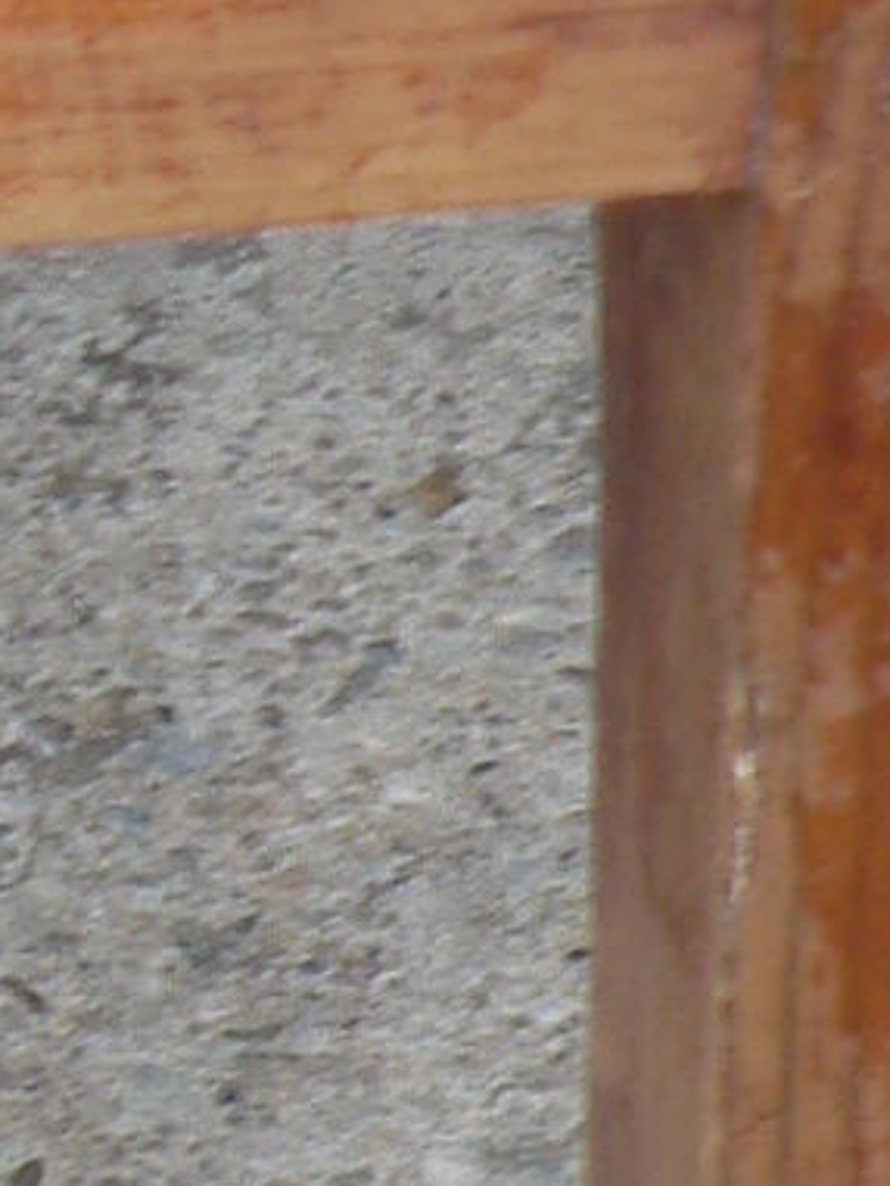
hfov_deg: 5.9
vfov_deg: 8.2
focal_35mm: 242
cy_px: 897
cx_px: -1158
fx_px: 8291
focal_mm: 6
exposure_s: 1/60
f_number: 2.8
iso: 80
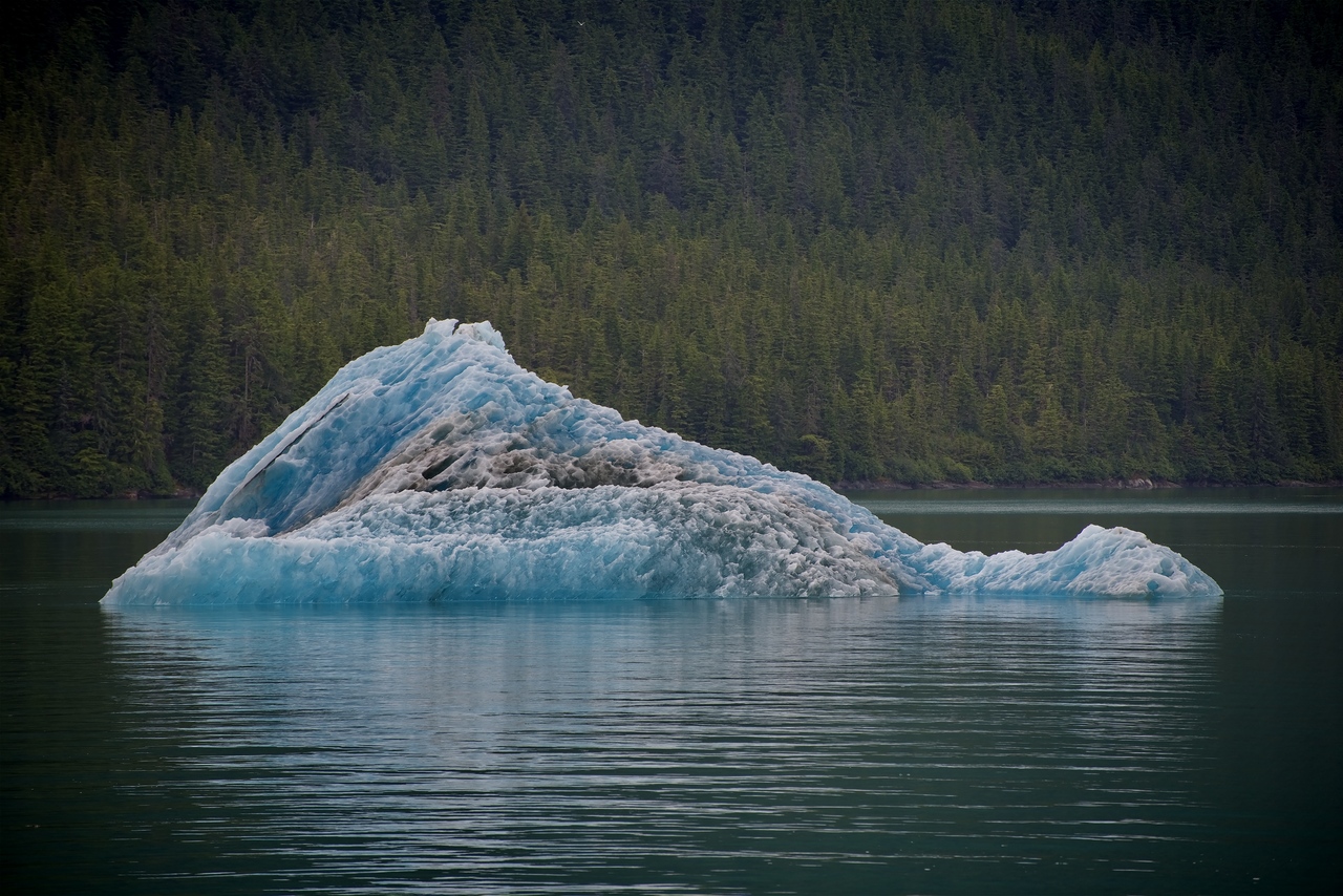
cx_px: 672
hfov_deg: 9.4
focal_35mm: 220
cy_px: 448
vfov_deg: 6.2
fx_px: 8209
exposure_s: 1/500
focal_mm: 220
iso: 160
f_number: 5.3
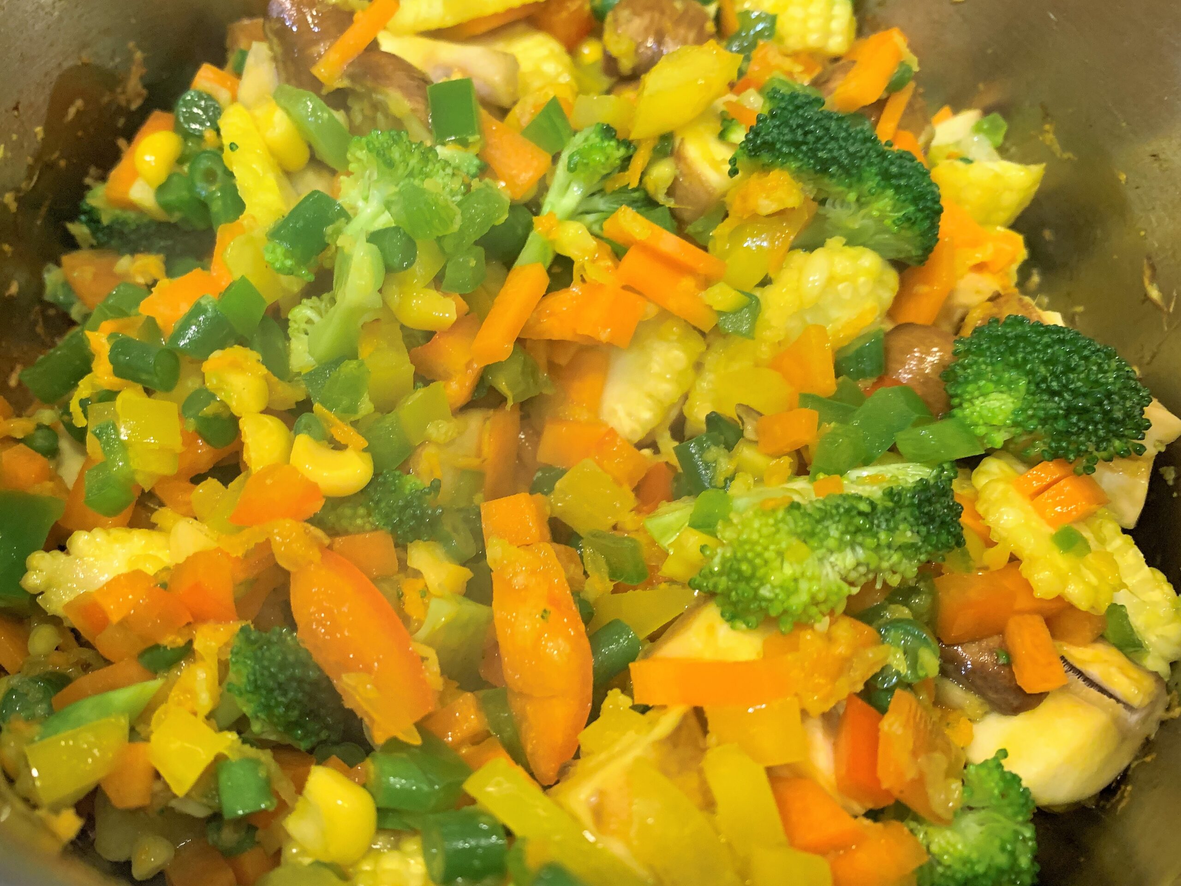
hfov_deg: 67.3
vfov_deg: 53.1
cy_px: 443
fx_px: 887
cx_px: 590
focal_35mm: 26
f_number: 1.8
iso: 250
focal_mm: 4.25
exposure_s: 1/50
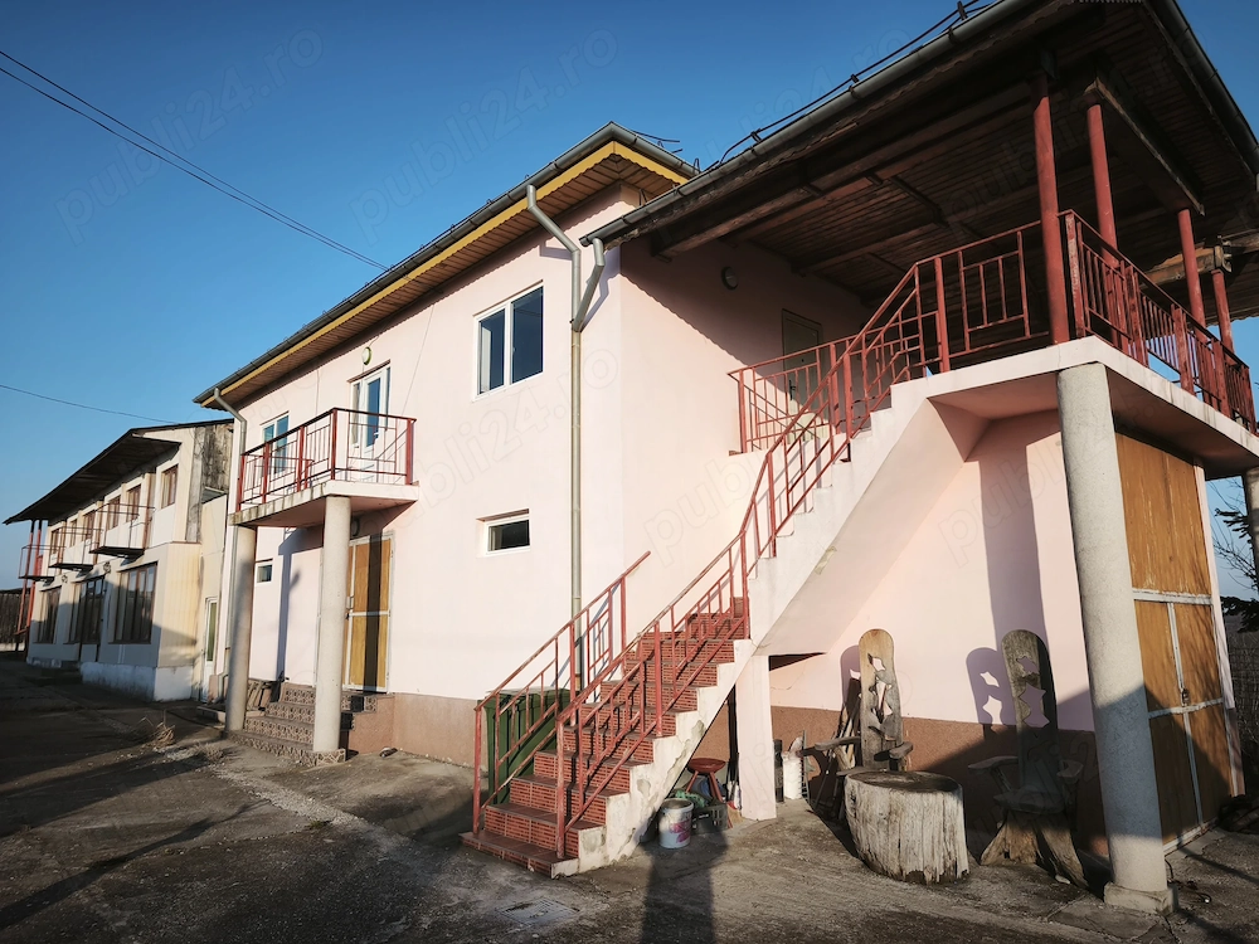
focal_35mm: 23
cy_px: 472
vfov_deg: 58.9
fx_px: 837
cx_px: 630
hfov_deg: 73.9
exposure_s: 1/1706
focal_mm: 5.35
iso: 80
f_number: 1.7
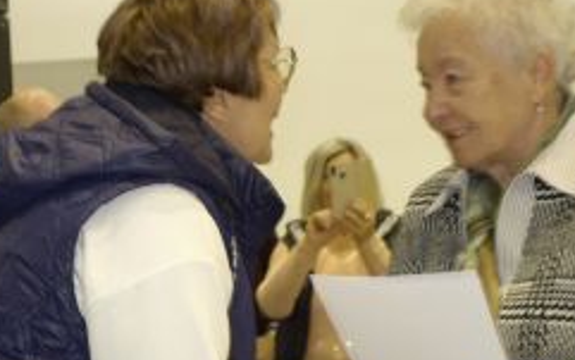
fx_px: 3309
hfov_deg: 9.9
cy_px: 290
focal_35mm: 211
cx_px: 217
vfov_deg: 6.2
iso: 800
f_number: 4.9
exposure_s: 1/30
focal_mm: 37.1
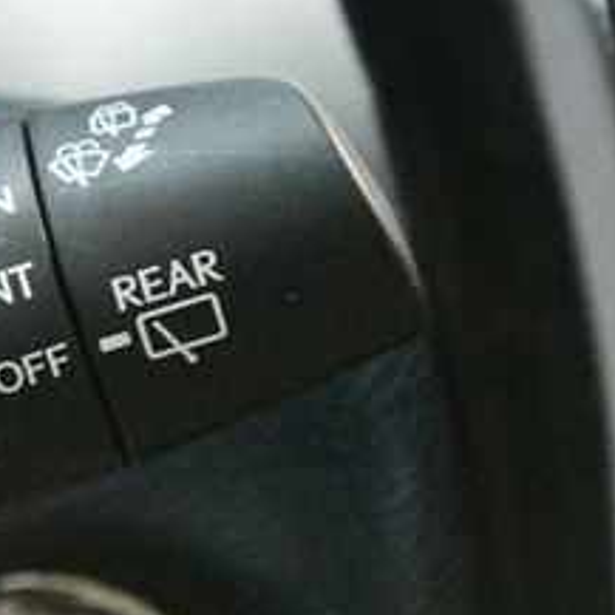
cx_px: -264
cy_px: 368
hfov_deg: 9.5
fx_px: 3618
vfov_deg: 9.7
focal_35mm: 180
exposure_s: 1/30
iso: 12800
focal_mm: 48
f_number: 5.3
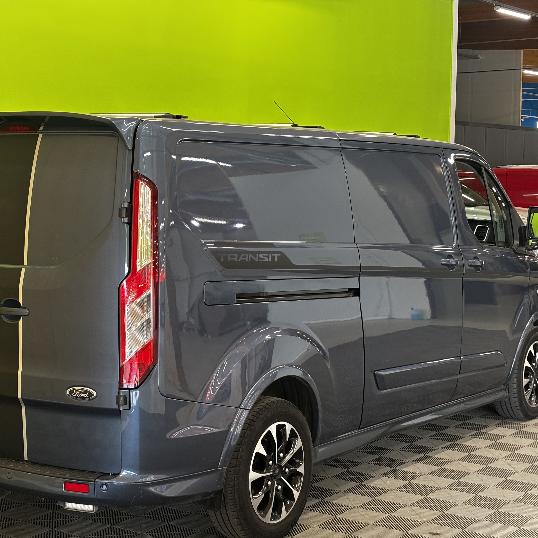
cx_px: 222
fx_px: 1090
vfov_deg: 27.7
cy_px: 272
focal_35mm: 62
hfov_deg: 27.7
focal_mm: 5.96
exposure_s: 1/50
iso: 64
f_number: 1.6
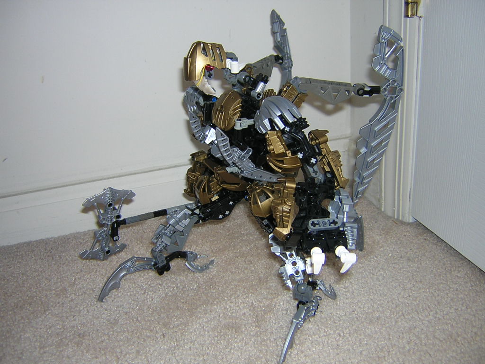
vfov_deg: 39.7
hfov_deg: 51.4
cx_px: 242
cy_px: 182
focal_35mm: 36
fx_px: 504
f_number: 2.6
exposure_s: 1/60.1
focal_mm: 4.7
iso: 100
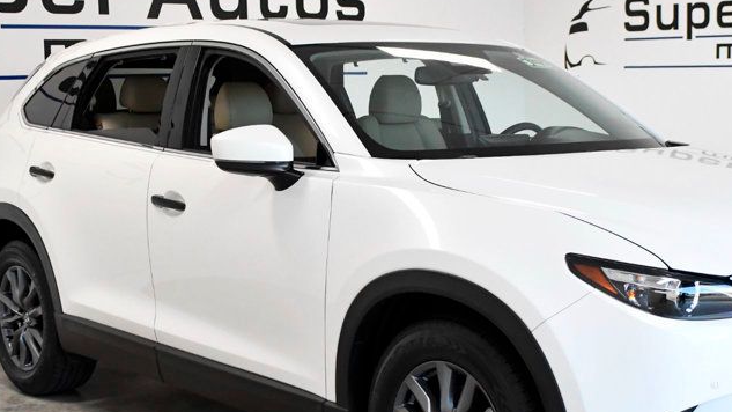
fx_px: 1184
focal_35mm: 61
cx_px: 488
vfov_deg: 19.7
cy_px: 249
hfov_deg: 34.0
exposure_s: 1/2000
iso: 2500
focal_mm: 24
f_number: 3.5
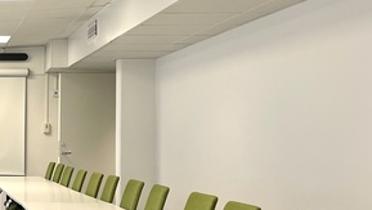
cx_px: -107
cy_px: 124
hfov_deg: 24.2
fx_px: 760
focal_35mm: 77
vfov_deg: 15.7
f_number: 1.6
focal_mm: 5.1
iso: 50
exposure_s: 1/100
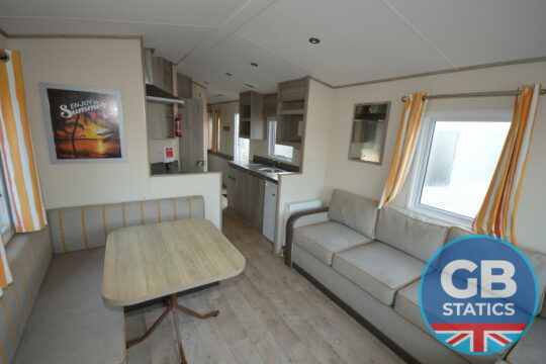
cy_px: 182
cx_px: 273
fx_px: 227
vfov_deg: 77.3
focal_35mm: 15
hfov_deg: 100.4
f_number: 4.5
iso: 400
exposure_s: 1/80
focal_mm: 10
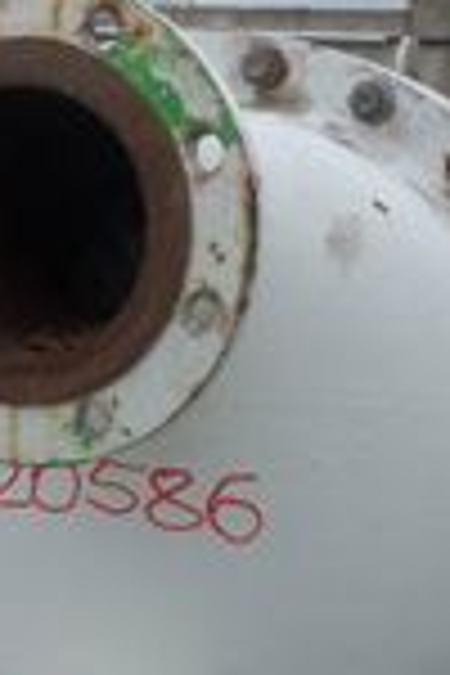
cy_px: 484
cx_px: 310
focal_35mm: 83
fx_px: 1556
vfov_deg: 24.3
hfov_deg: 16.4
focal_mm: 5.1
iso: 64
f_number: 3.3
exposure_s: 1/320
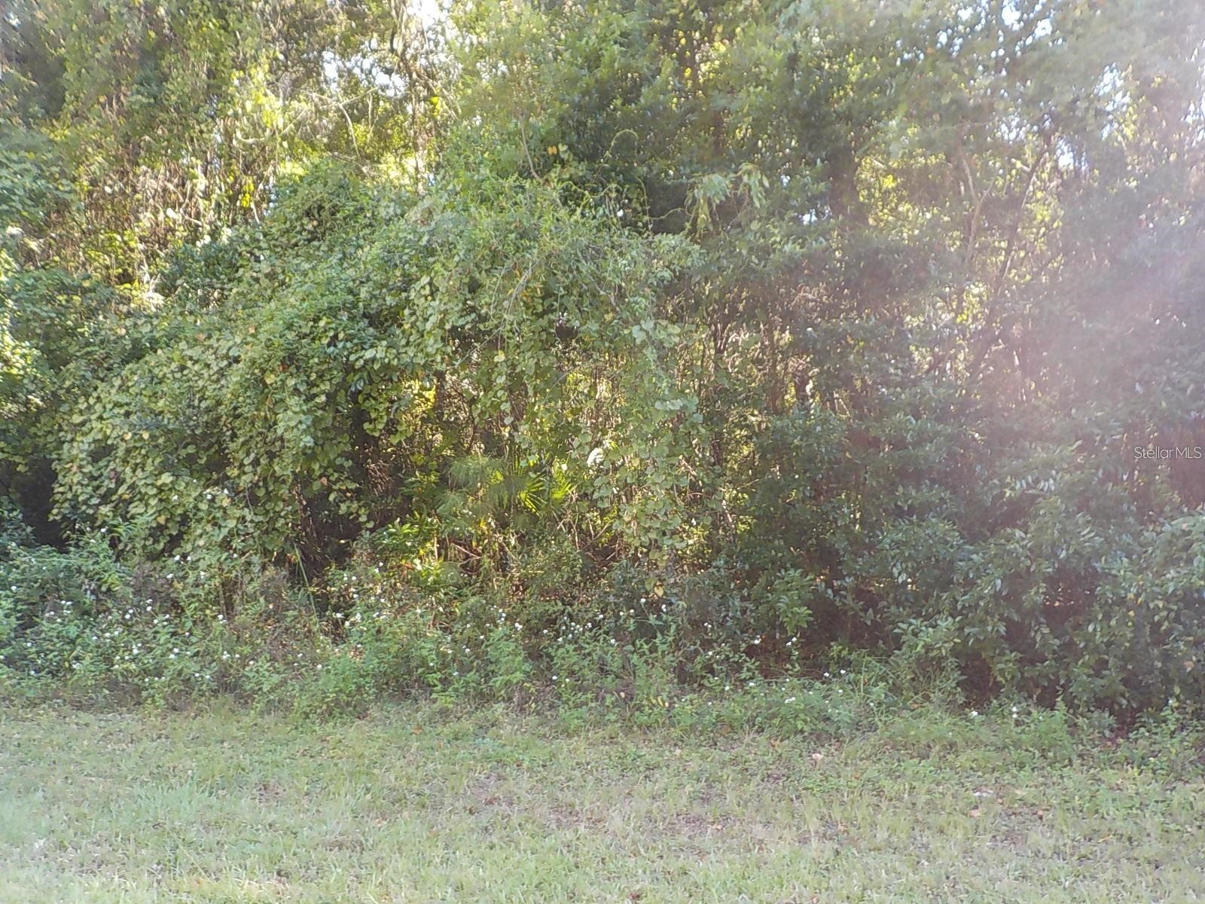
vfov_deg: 46.8
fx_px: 1044
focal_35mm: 30
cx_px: 602
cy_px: 452
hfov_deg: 60.0
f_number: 3.3
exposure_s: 1/40
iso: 125
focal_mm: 4.1
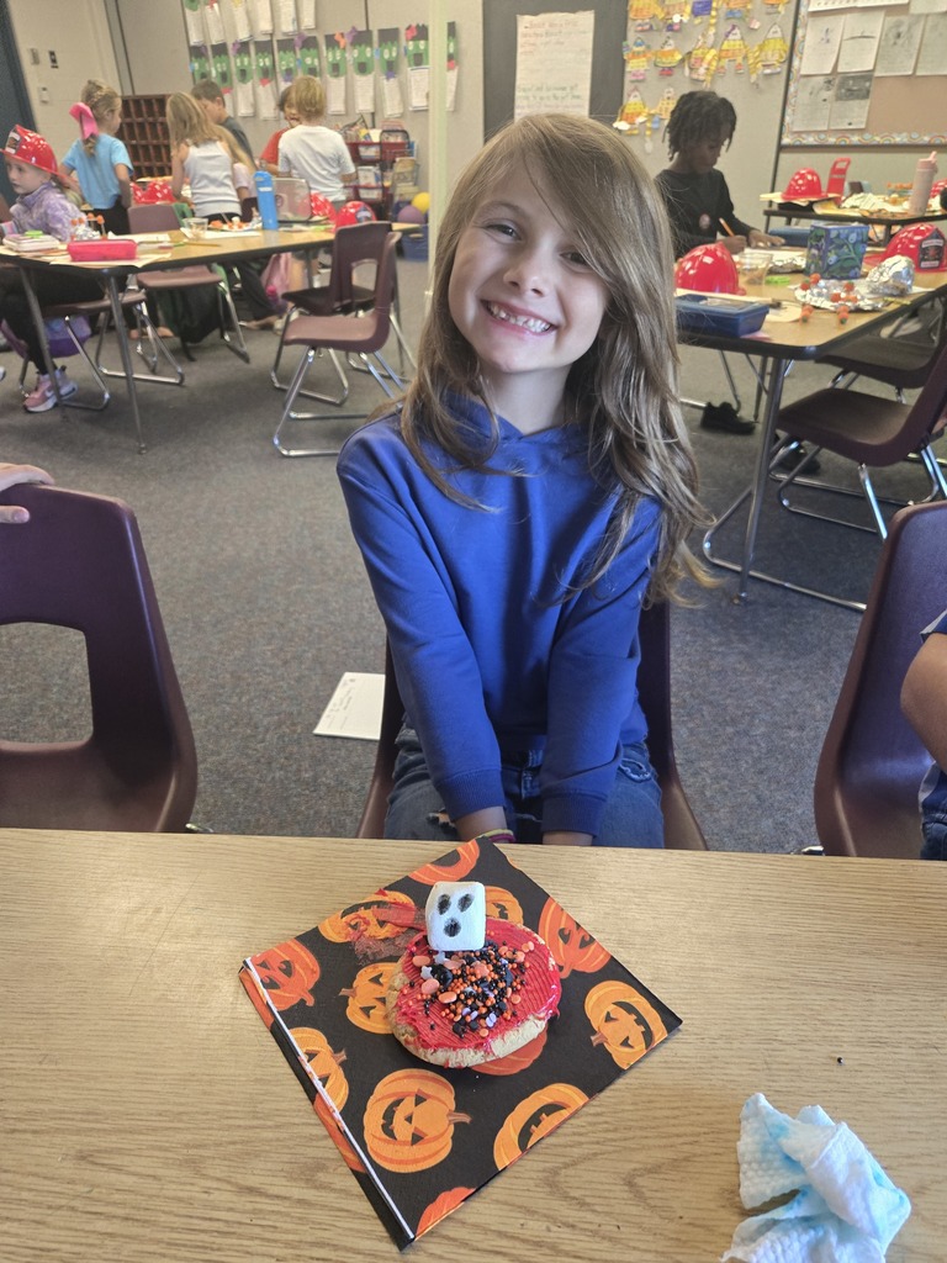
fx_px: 839
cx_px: 474
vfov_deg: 73.9
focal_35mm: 23
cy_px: 632
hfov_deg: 58.9
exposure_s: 1/120
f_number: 1.8
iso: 1000
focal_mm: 5.4
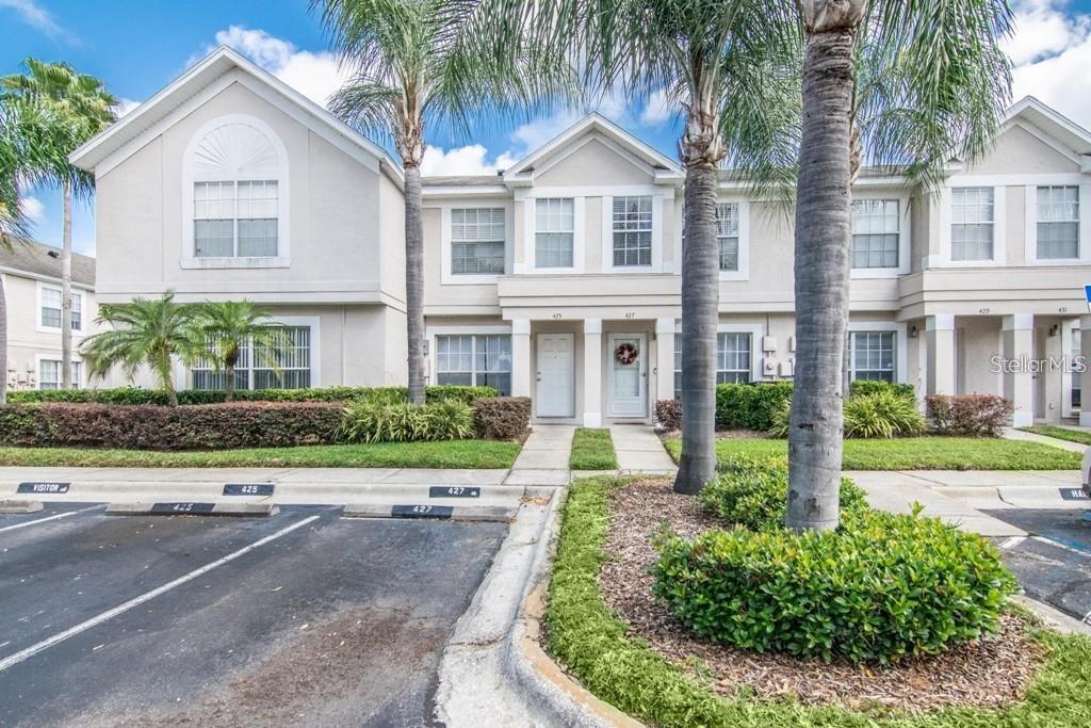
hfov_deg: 95.0
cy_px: 364
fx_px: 500
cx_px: 546
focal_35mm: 16
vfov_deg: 72.1
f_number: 7.1
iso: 640
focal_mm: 11
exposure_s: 1/1250
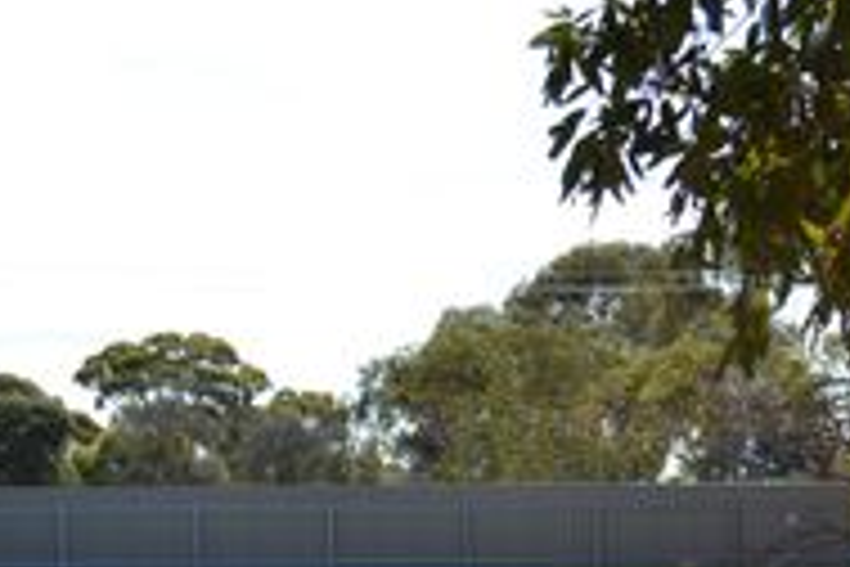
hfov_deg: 15.7
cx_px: 459
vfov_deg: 10.4
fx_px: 3075
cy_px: 673
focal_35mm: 130
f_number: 8
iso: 100
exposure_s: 1/250
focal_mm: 35
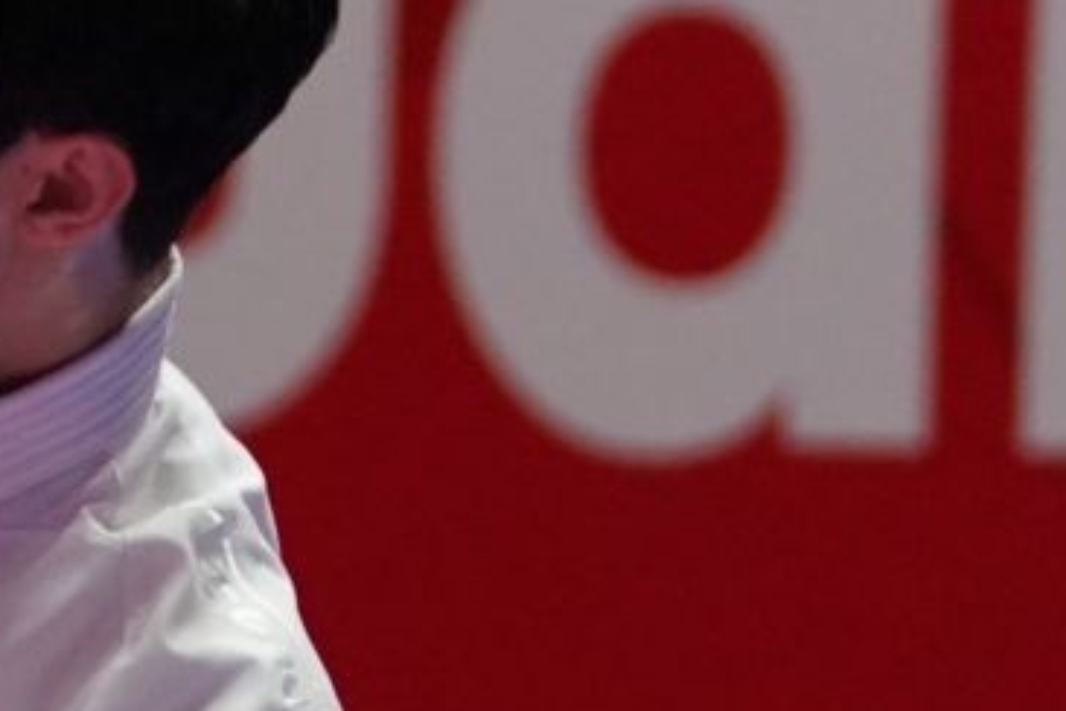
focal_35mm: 1401
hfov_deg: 1.5
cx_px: -1523
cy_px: 393
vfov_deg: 1.0
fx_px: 41482
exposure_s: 1/1000
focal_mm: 190
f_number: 4
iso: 3200
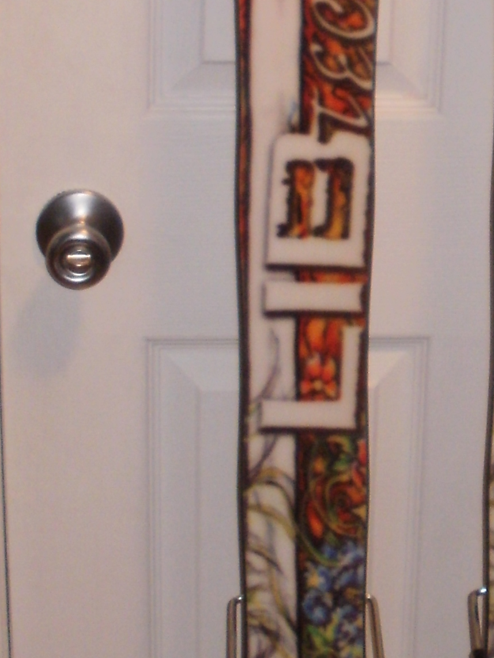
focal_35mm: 125
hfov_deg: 11.8
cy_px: 252
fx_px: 2379
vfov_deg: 15.8
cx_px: 451
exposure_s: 1/30
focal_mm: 6.3
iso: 125
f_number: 3.5
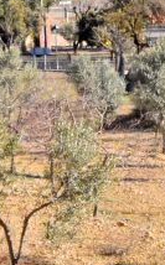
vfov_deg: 5.5
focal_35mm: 381
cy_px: -53
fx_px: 2752
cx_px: 332
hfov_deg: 3.4
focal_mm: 52
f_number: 29
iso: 1250
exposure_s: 1/250
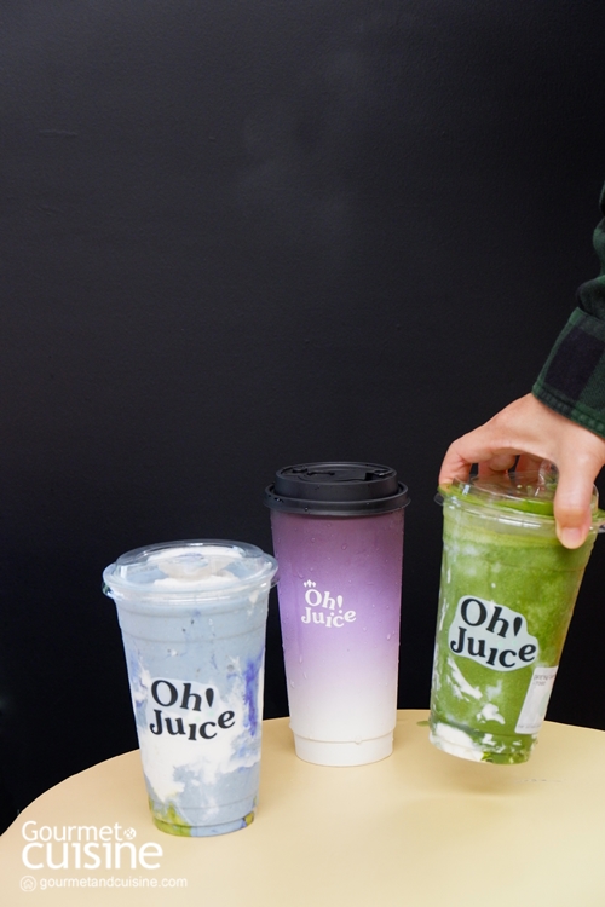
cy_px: 454
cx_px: 302
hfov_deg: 18.2
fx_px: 1890
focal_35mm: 75
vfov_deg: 27.0
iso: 800
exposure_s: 1/60
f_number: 5.6
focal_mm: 50
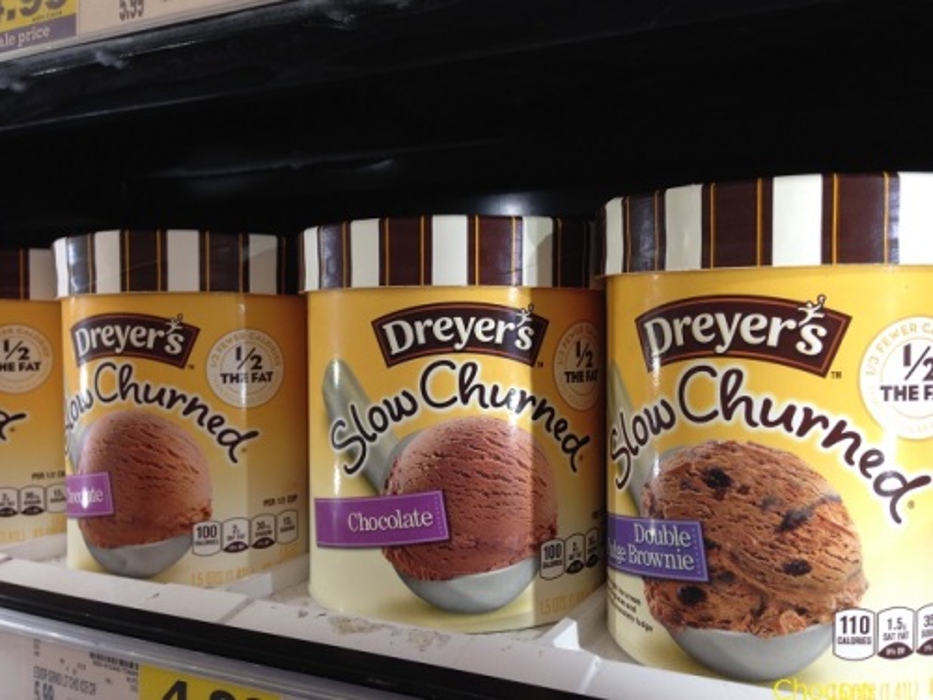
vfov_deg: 42.9
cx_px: 466
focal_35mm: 33
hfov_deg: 55.4
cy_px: 350
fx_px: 889
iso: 50
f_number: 2.4
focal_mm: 4.12
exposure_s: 1/30
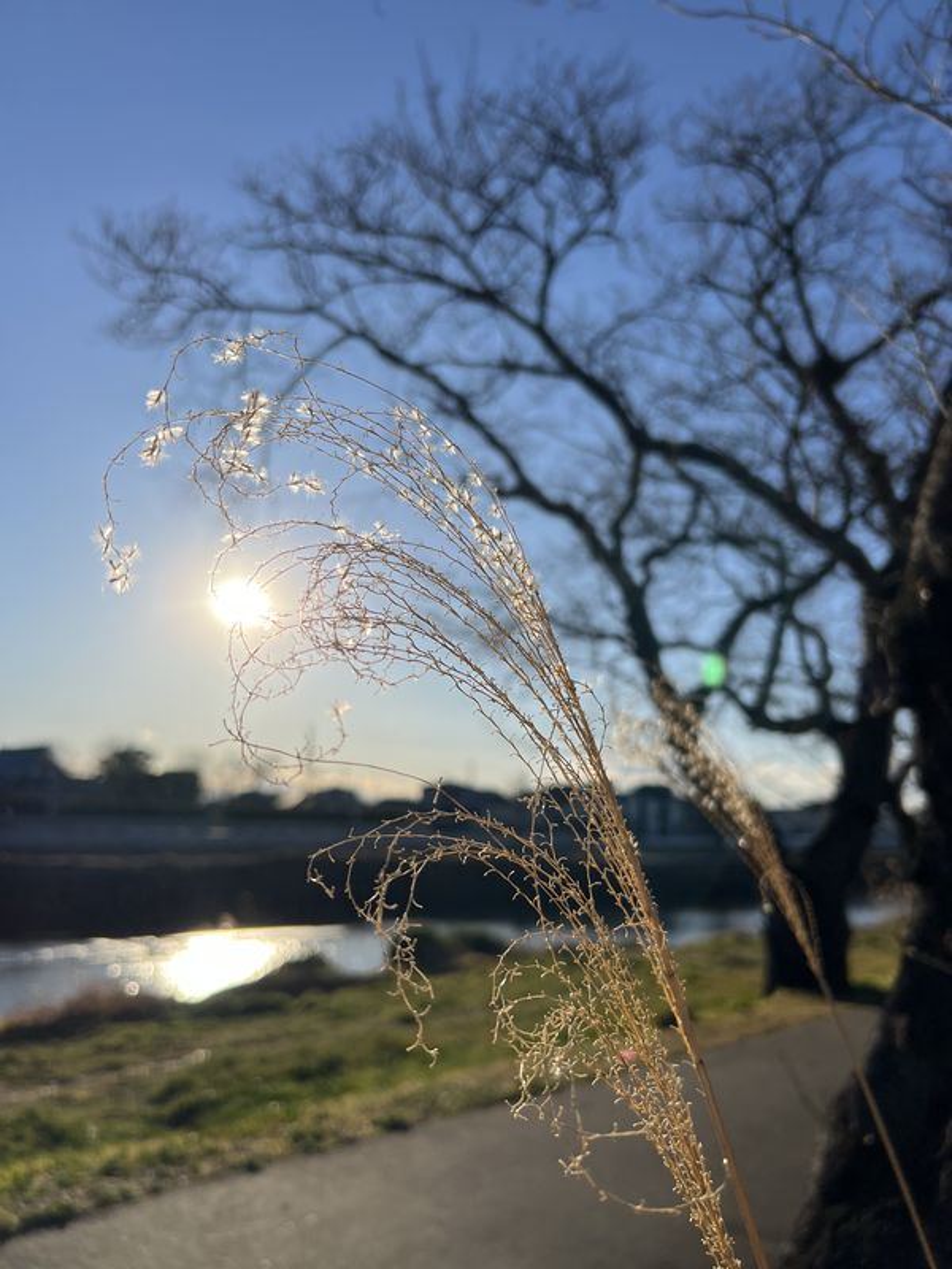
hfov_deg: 53.1
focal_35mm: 26
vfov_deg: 67.3
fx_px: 953
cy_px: 634
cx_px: 476
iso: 50
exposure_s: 1/8696
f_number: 1.5
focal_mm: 5.7
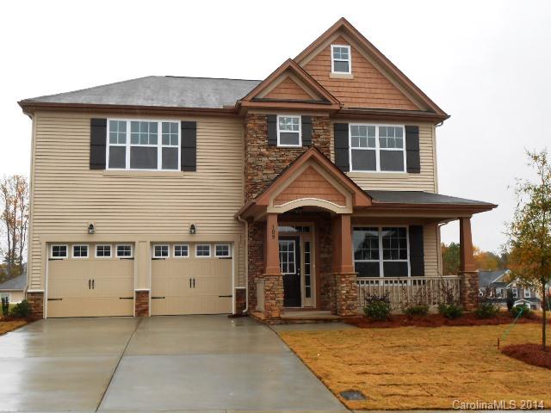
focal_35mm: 38
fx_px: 605
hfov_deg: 49.0
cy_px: 206
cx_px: 276
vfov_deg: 37.7
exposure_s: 1/80
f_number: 4.2
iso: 80
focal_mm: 6.8
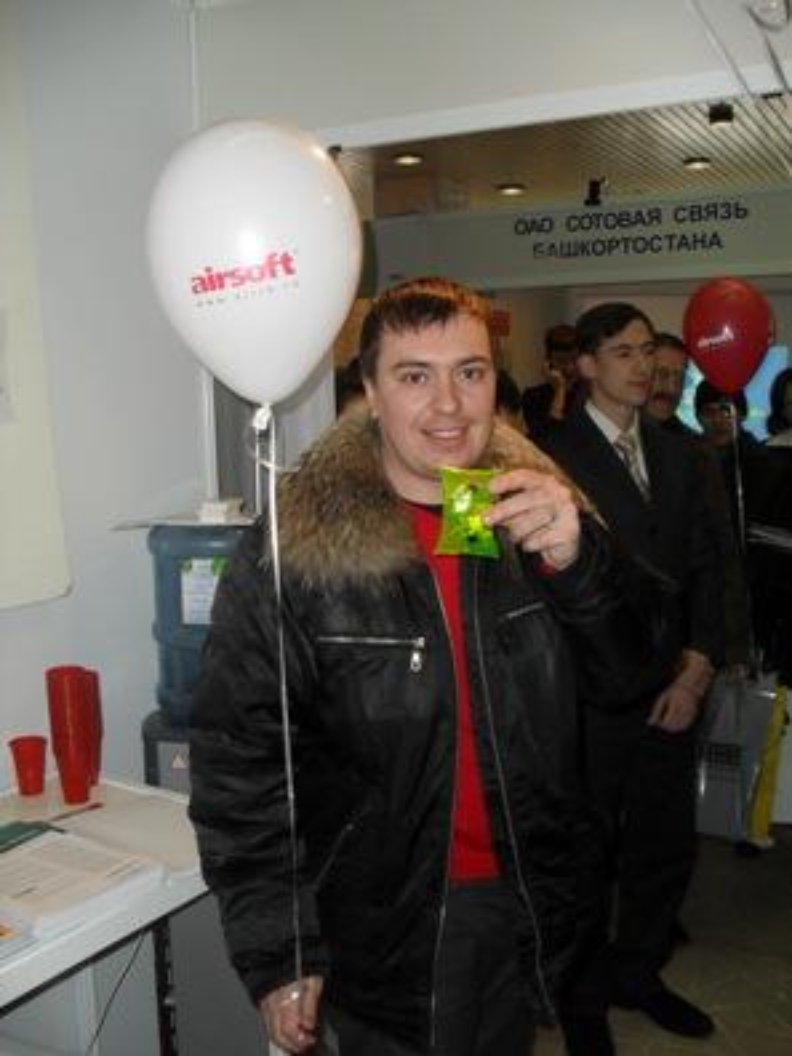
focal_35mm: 35
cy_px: 528
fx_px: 1068
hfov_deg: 40.7
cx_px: 396
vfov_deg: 52.6
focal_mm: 6.3
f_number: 3.2
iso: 200
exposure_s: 1/45
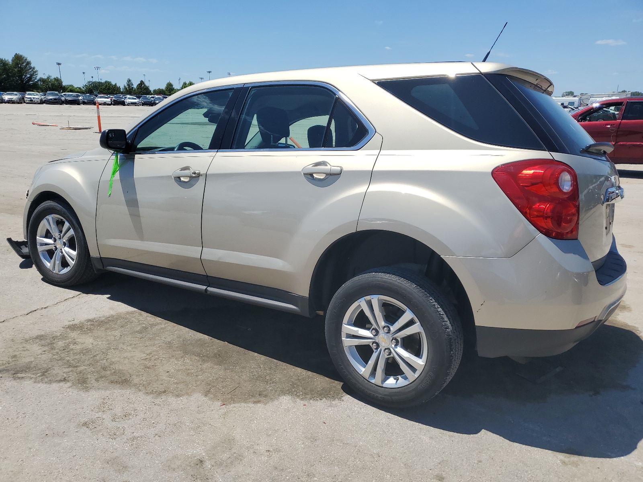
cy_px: 241
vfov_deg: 53.1
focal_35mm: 26
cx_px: 322
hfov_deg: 67.3
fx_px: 483
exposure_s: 1/5000
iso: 50
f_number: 1.5
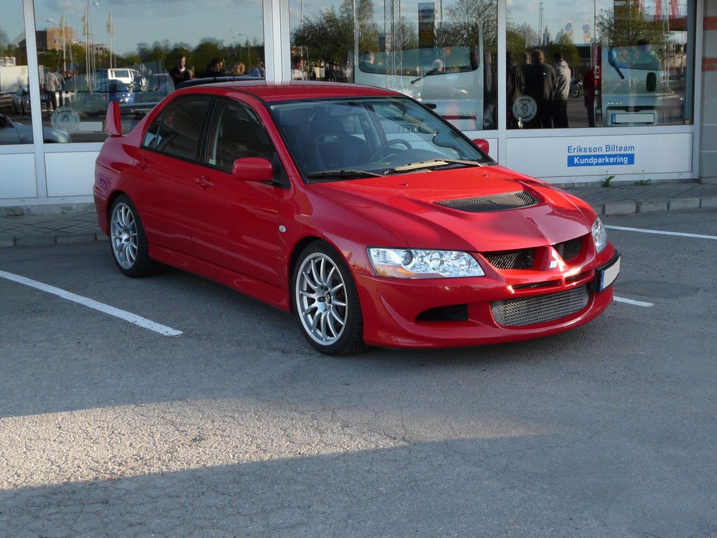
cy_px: 227
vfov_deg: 30.2
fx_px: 994
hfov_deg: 39.6
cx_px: 396
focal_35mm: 48
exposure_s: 1/160
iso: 125
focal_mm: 6.5
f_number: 4
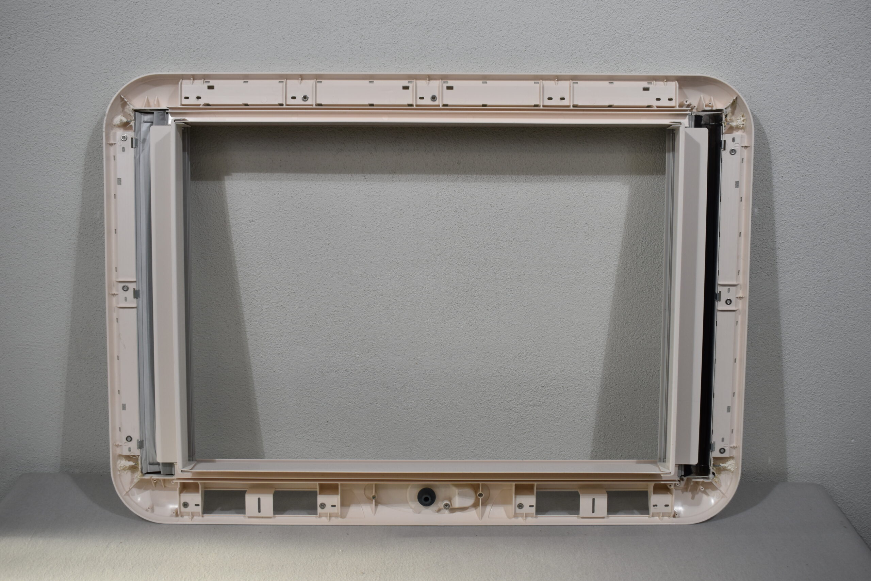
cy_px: 290
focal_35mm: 36
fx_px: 871
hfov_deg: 53.1
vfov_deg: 36.9
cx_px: 436
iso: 220
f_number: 5.6
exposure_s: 1/125
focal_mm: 24
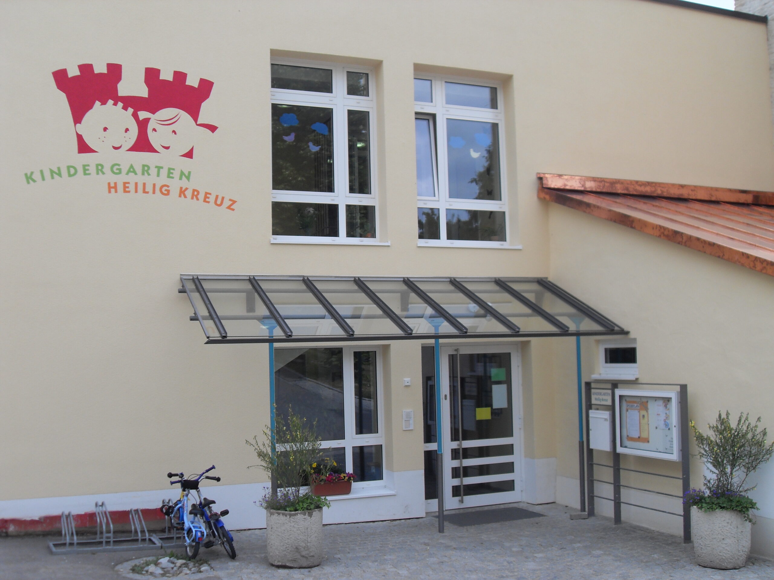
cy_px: 290
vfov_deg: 36.0
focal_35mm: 40
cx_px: 387
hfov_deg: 46.8
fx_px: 894
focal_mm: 7.1
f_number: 7.7
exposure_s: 1/125
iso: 80
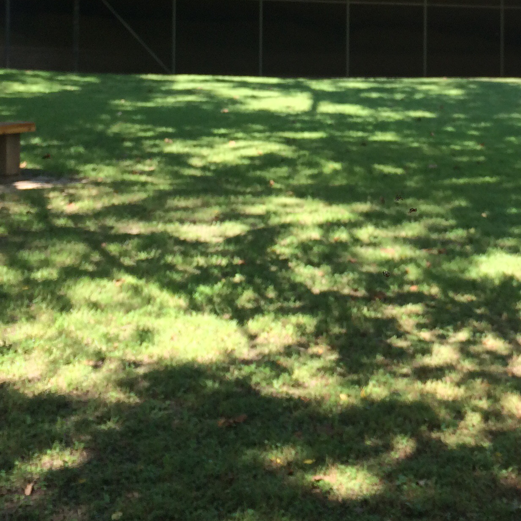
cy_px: 41
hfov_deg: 25.0
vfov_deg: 24.5
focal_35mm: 68
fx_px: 1158
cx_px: 406
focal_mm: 4.15
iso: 32
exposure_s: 1/328
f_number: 2.2
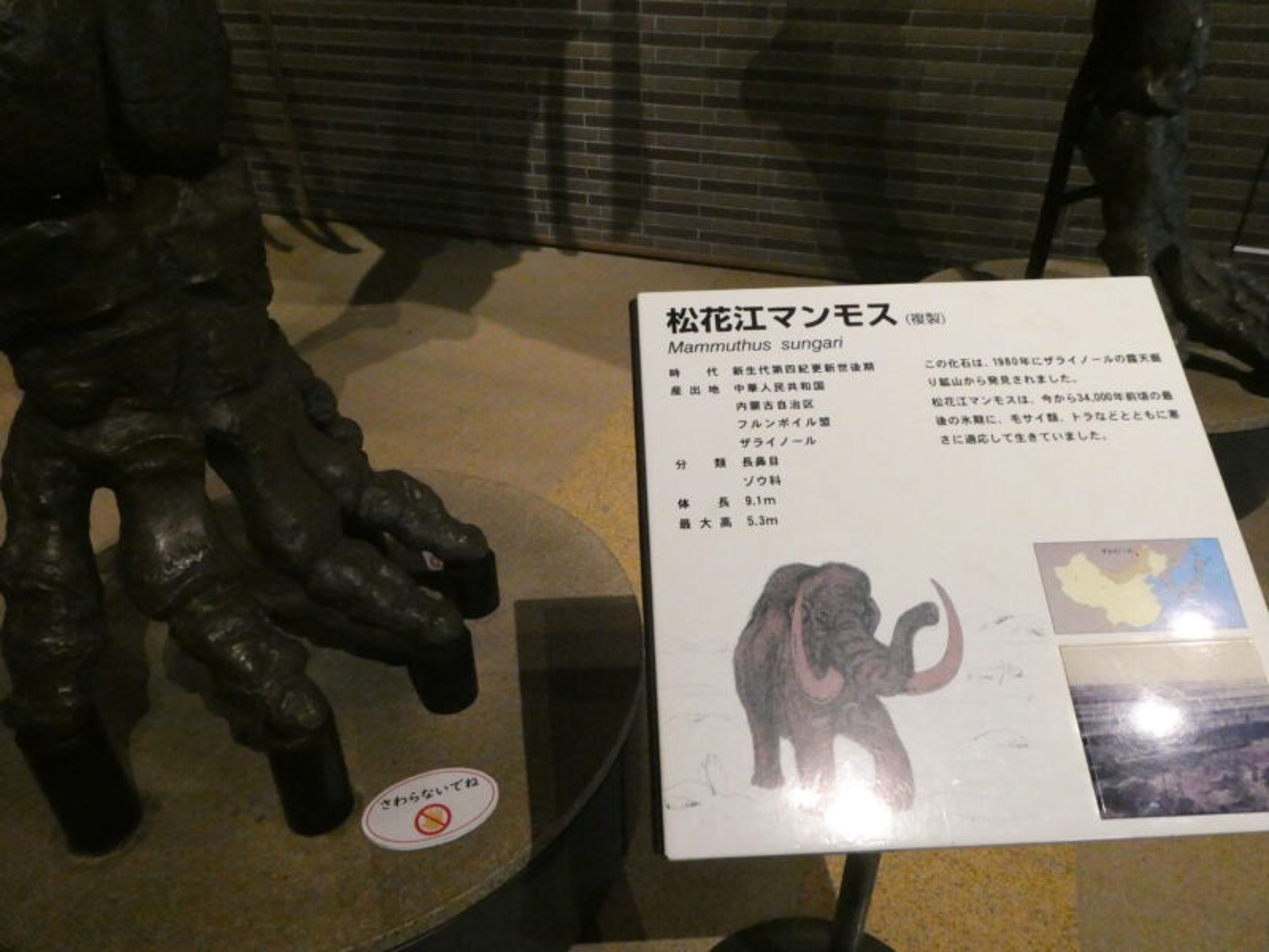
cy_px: 476
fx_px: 880
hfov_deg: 71.6
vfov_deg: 56.8
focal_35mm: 24
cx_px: 634
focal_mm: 4.3
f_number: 3.3
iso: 1600
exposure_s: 1/125
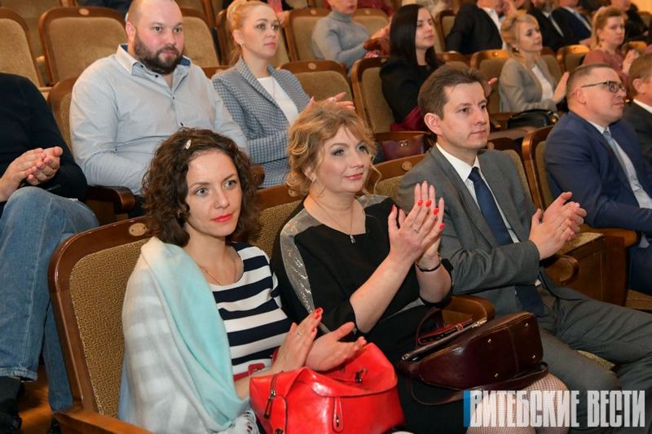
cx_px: 326
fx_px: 815
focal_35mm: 45
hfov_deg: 43.6
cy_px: 217
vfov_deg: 29.9
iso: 6400
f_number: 6.3
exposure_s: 1/160
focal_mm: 45
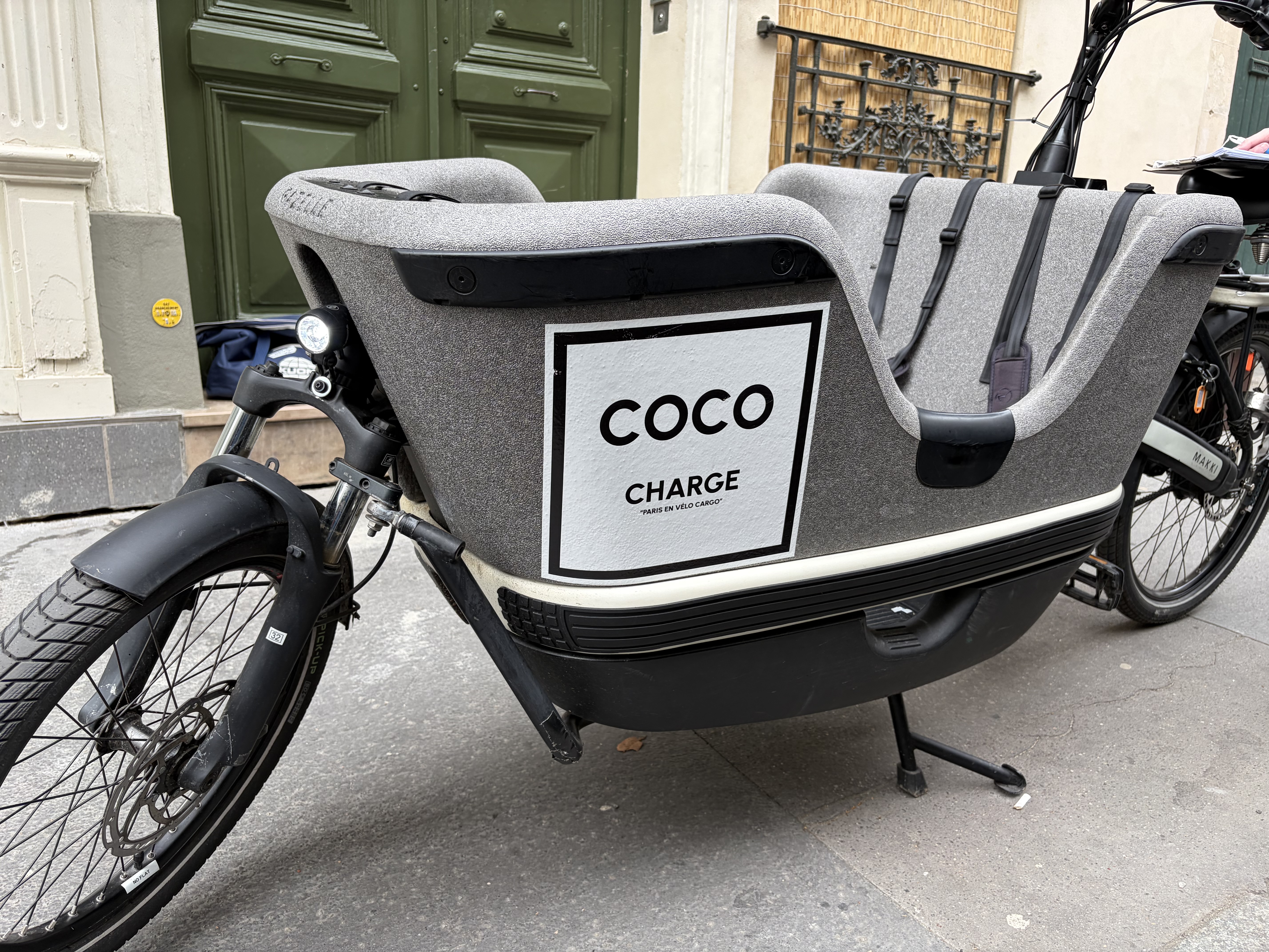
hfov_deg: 67.3
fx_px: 953
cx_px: 634
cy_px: 476
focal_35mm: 26
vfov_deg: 53.1
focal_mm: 5.96
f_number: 1.6
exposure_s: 1/122
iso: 32
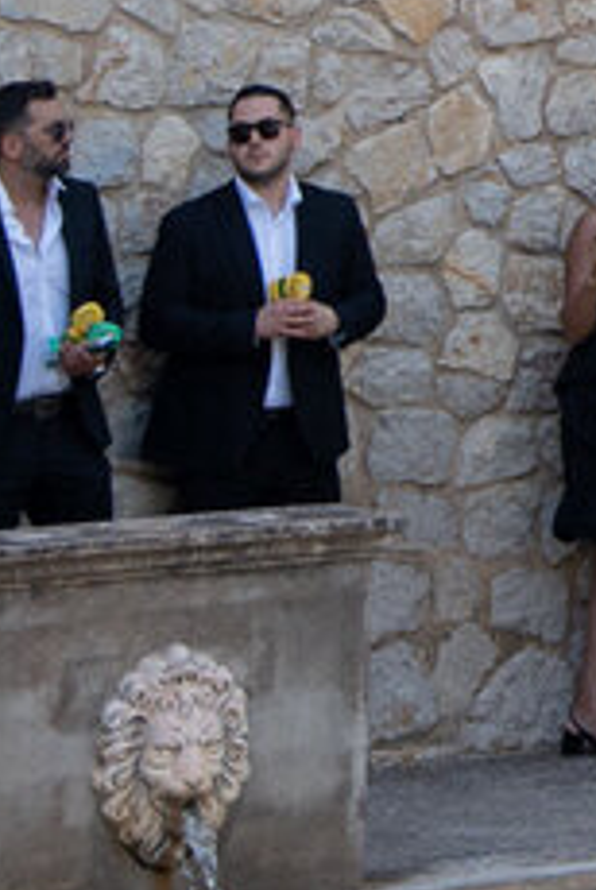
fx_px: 6189
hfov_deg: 5.1
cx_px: 2167
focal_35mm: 250
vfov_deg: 7.7
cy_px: -1180
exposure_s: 1/1250
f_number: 2.8
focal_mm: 32
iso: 320
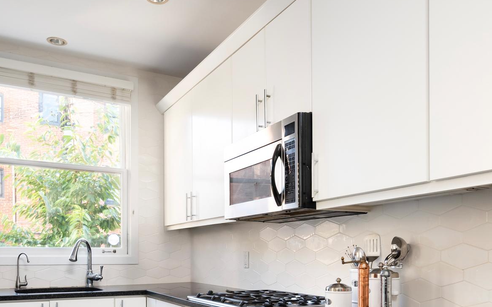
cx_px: 260
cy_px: 248
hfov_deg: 56.7
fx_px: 456
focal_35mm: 34
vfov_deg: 36.0
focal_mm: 19
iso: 800
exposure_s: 1/25
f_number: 11
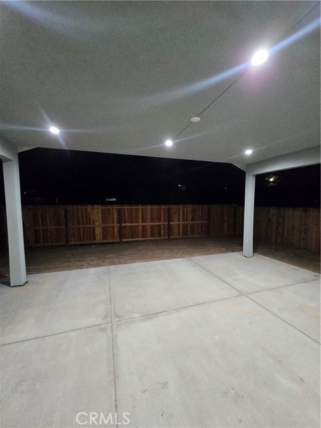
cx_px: 160
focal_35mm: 13
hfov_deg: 89.9
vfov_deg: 106.2
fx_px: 161
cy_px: 214
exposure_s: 1/60
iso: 1250
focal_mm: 2.2
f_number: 2.2
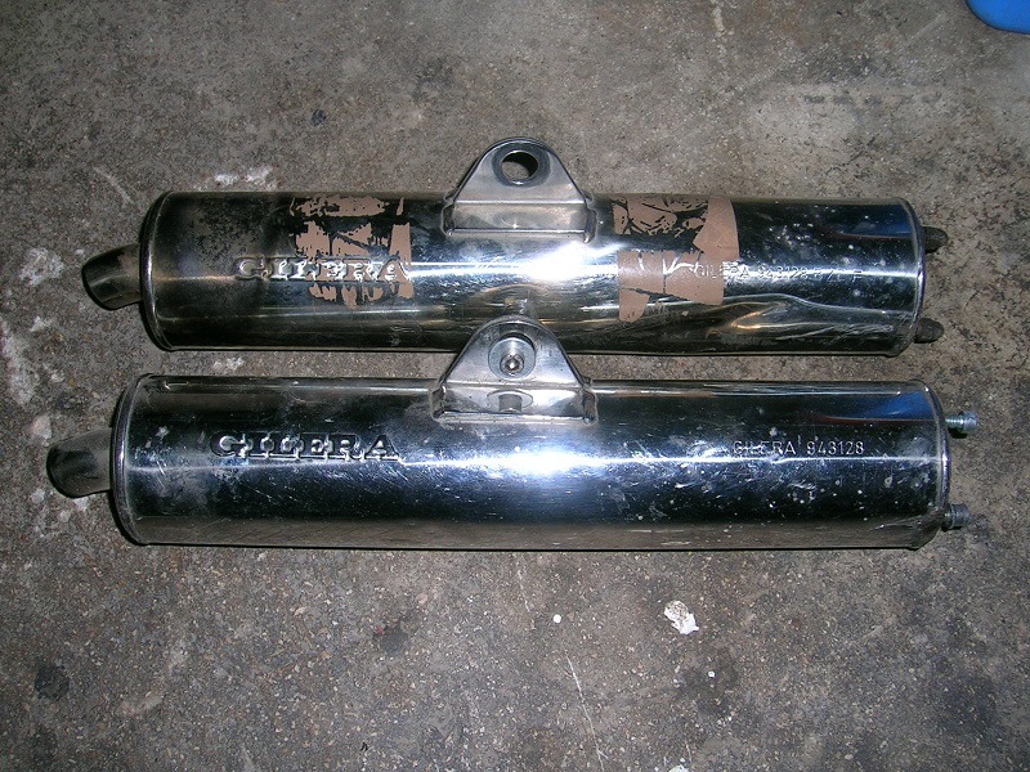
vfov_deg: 40.7
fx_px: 1041
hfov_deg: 52.6
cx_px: 515
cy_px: 386
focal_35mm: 35
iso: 50
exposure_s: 1/60.1
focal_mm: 5.4
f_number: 4.8
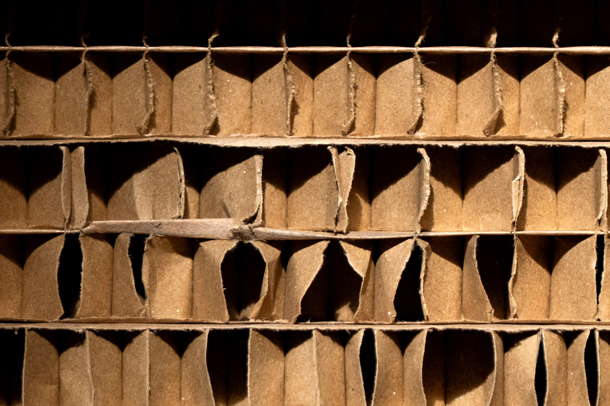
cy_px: 259
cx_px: 27
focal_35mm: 626
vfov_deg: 2.2
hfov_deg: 3.3
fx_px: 10606
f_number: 2.8
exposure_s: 1/250
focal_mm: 161
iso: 500
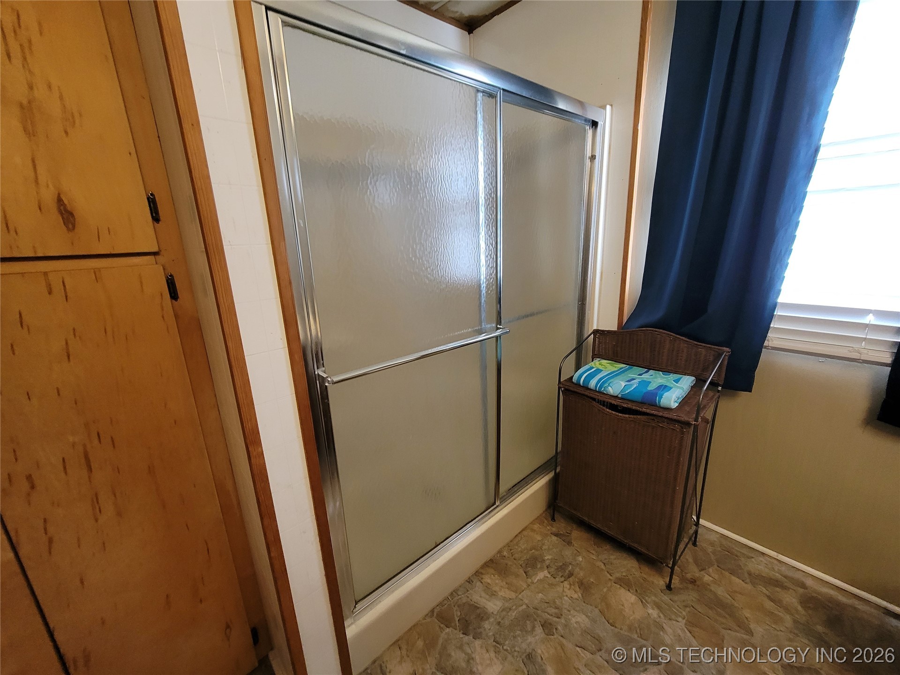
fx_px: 338
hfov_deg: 106.2
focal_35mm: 13
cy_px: 338
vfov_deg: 89.9
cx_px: 450
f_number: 2.2
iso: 250
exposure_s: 1/60
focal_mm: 2.2
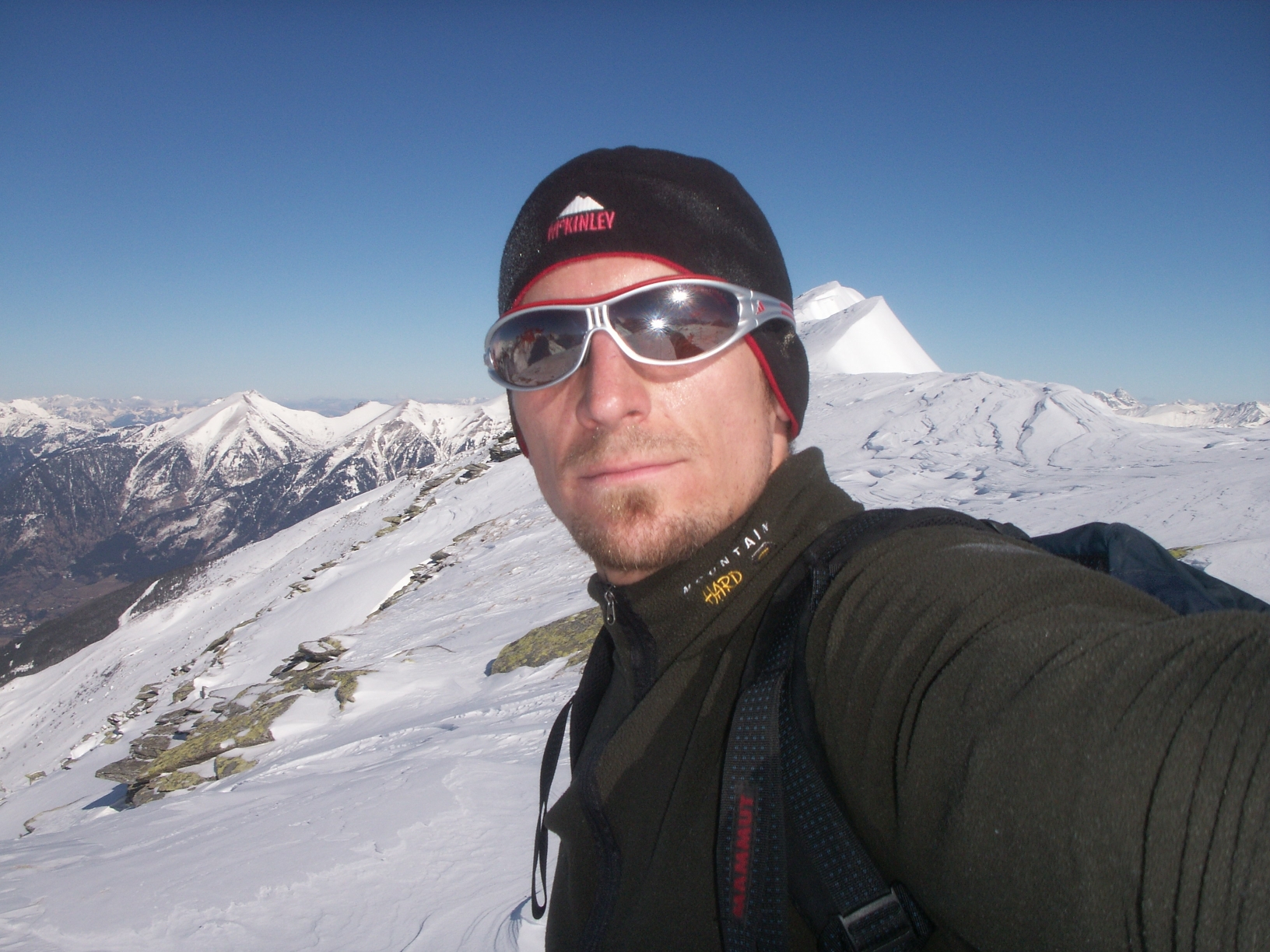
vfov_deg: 38.7
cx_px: 635
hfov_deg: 50.1
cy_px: 476
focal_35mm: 37
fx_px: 1357
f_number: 7.1
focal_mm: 7.7
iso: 50
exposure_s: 1/500
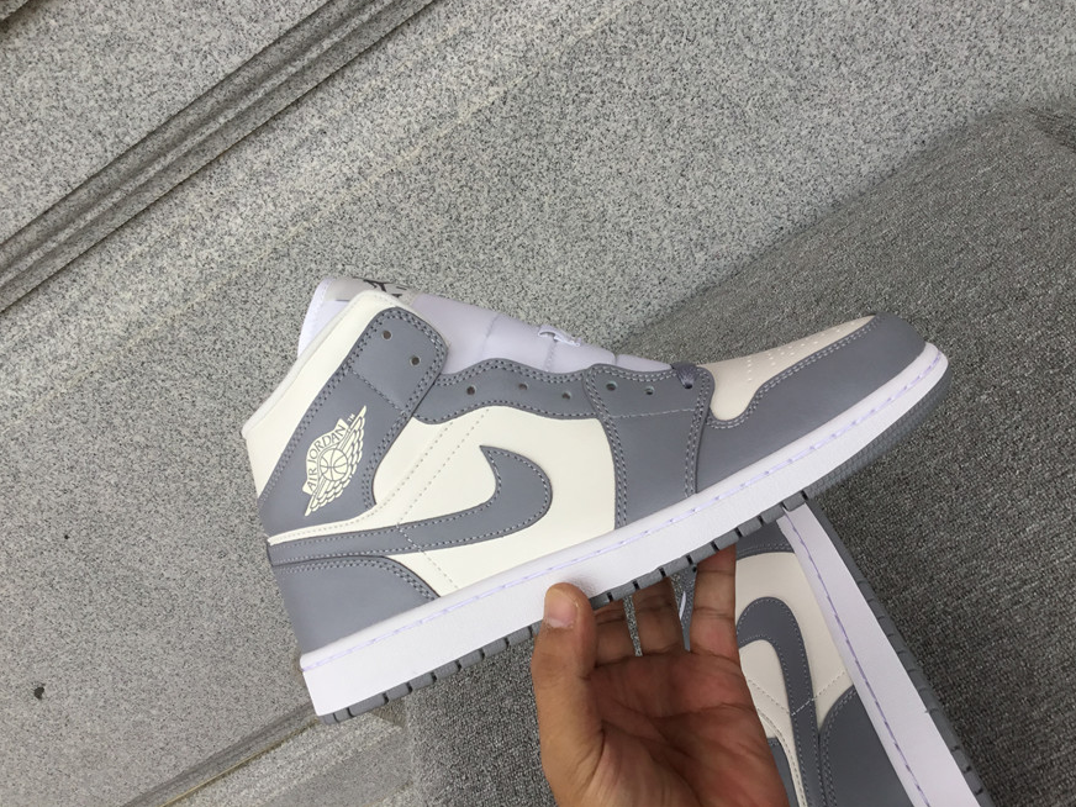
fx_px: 995
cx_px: 534
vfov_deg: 44.2
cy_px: 392
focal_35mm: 32
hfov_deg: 56.8
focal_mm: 3.3
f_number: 2.4
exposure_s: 1/174
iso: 25
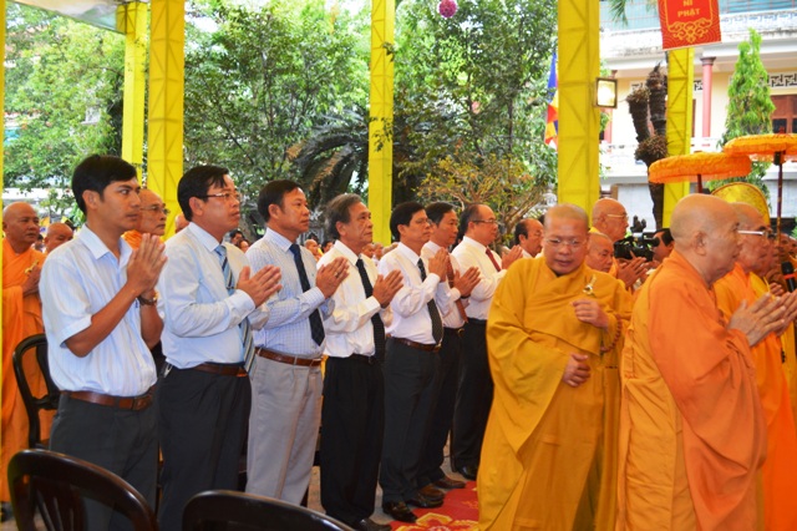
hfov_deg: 53.2
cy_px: 266
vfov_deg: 36.8
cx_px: 398
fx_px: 797
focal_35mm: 36
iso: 560
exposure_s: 1/60
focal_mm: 24
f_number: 4
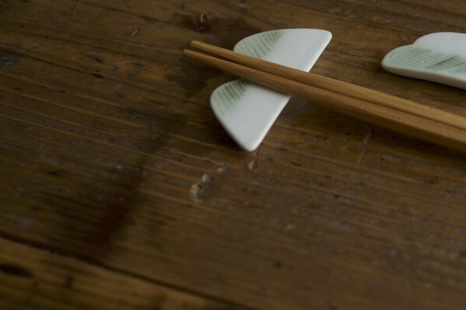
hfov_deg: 27.7
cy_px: 66
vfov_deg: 18.7
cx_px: 350
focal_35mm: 72
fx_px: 931
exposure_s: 1/25
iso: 100
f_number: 3.5
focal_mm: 30
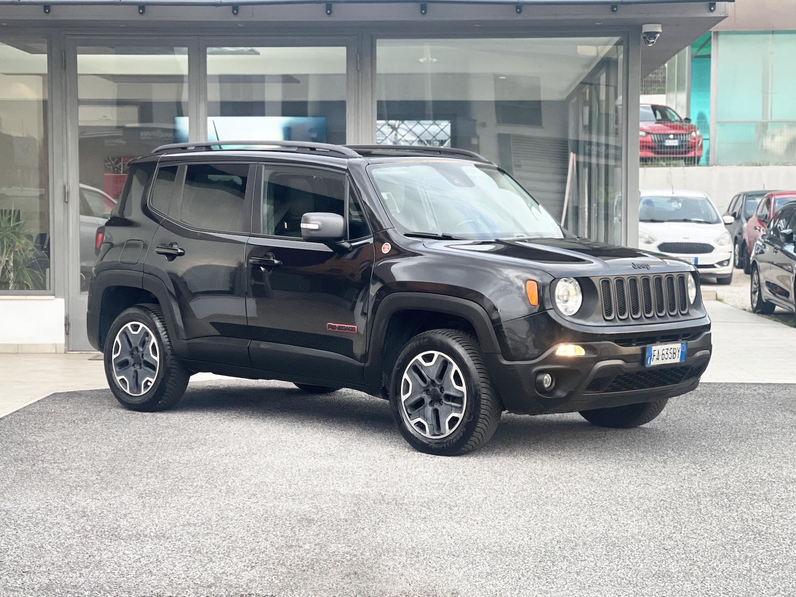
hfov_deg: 30.3
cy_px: 298
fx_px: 1472
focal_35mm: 64
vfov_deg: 22.9
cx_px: 398
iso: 160
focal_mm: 7.5
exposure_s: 1/121
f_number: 2.2
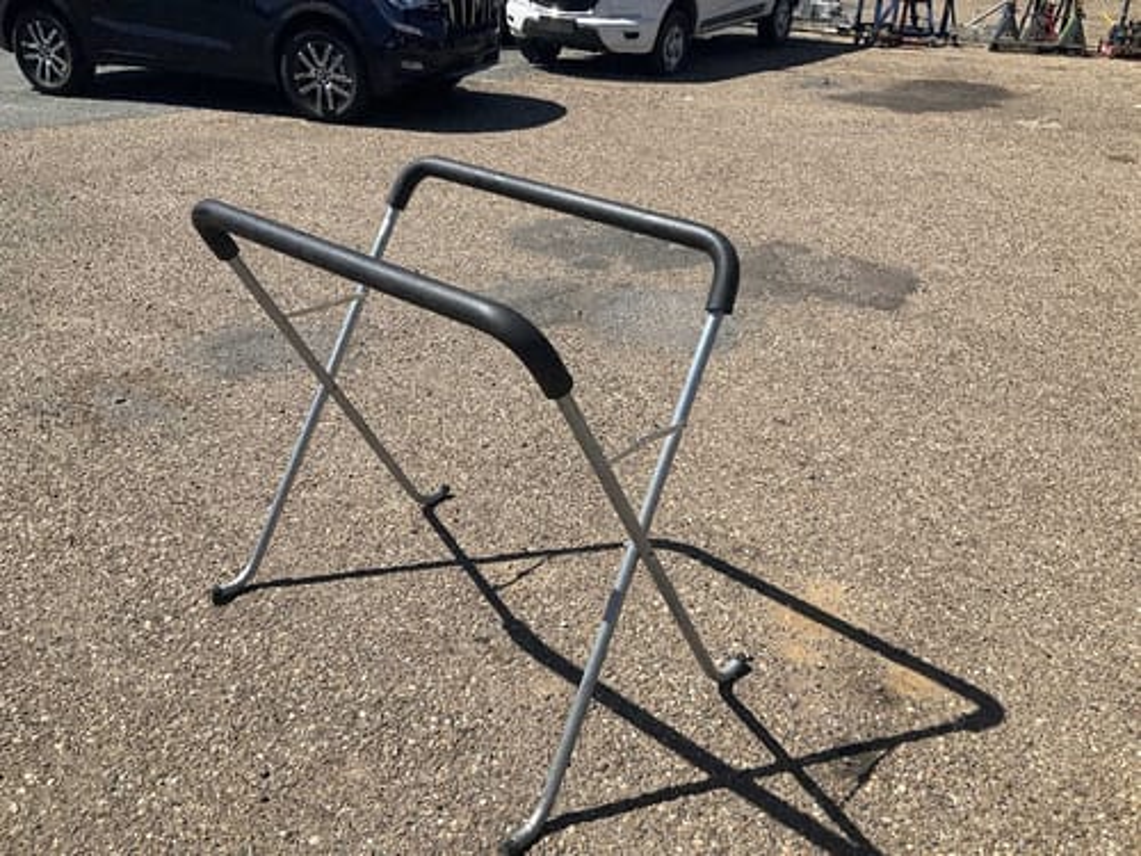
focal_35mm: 29
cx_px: 570
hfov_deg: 61.7
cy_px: 428
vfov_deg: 48.2
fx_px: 956
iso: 25
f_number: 1.8
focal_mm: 3
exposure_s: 1/2427
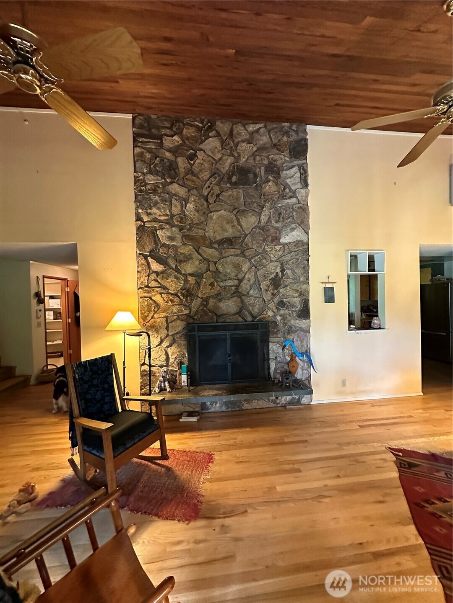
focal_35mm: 14
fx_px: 244
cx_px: 226
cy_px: 302
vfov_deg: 102.1
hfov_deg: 85.7
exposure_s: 1/60
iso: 800
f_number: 2.2
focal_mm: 2.22
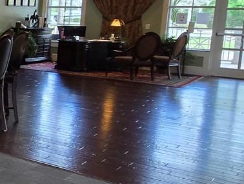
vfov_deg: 26.2
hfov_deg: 20.5
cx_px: -220
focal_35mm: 55
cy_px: 41
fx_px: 388
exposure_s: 1/60
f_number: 2.2
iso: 200
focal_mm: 2.2
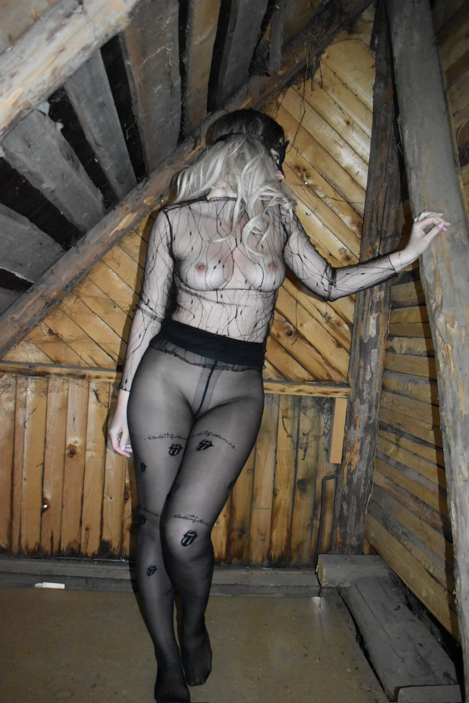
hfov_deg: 43.6
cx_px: 234
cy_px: 352
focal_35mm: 30
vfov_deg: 61.9
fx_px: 586
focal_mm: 20
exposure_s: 1/60
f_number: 3.5
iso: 6400
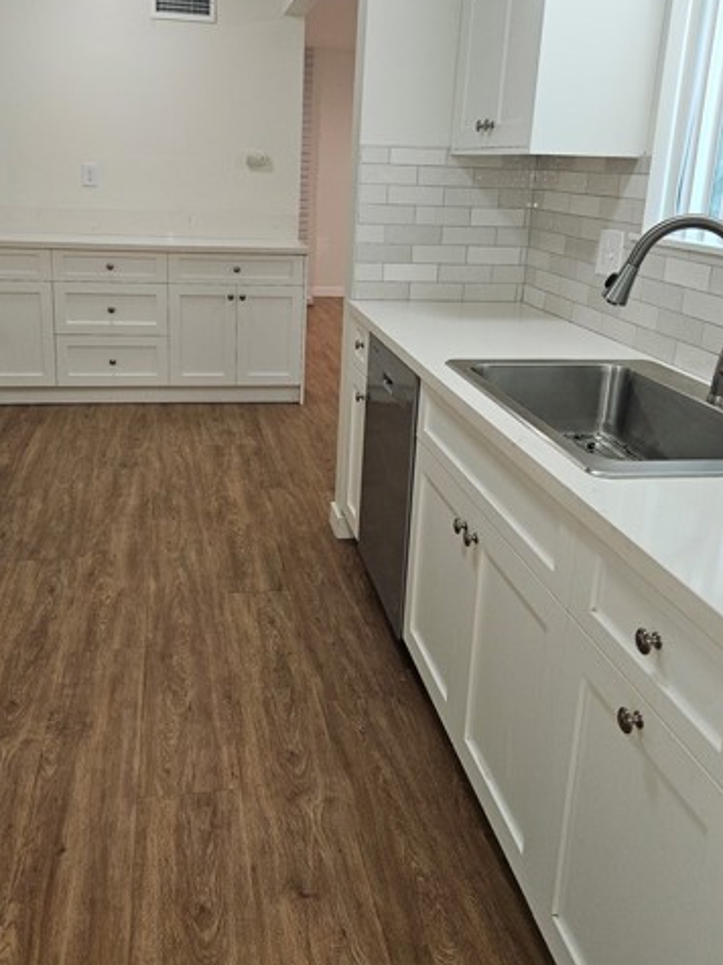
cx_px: 319
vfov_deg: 58.0
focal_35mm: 31
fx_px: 864
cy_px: 392
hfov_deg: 45.3
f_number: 1.8
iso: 64
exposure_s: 1/60
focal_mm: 5.4
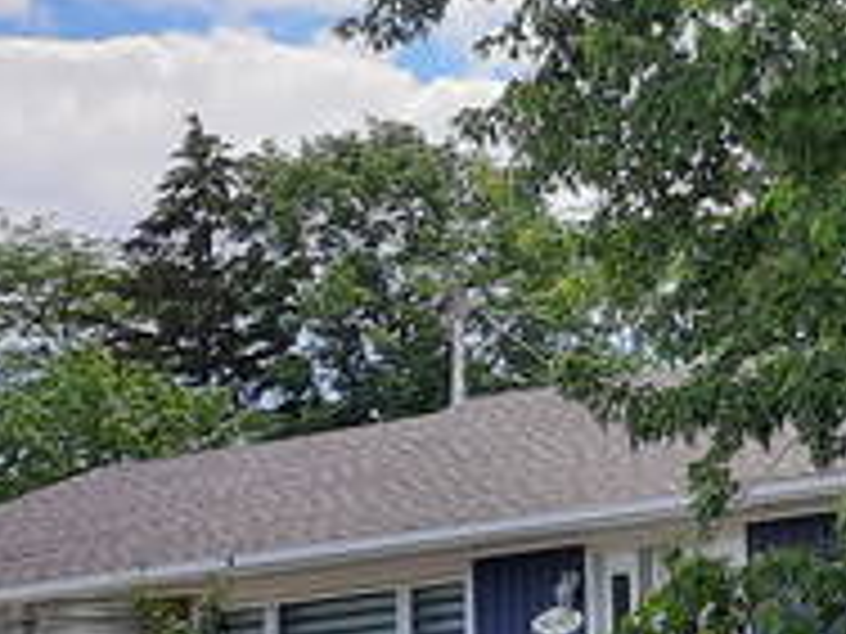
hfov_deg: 17.0
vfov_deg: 14.0
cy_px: 135
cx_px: 1260
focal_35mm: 105
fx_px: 2566
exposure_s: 1/474
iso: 32
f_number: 2
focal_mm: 4.6
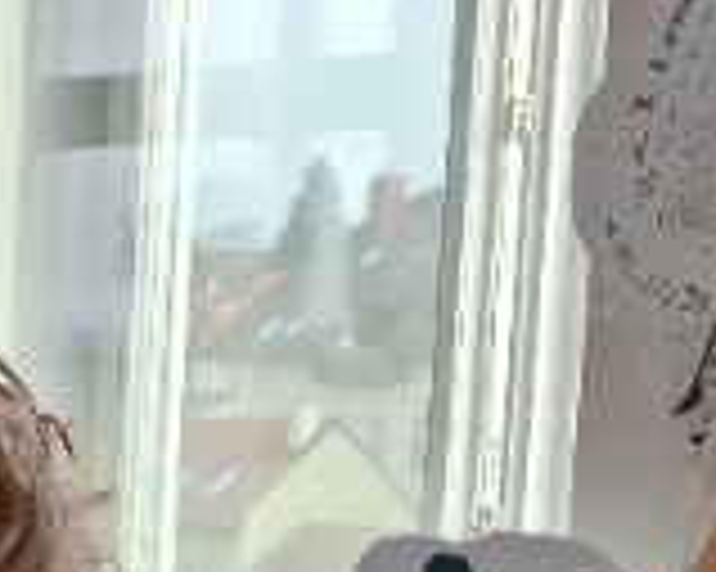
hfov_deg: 13.6
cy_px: 797
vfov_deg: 13.0
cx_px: -865
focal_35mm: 113
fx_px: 2393
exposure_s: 1/100
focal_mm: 5.54
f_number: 1.8
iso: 64
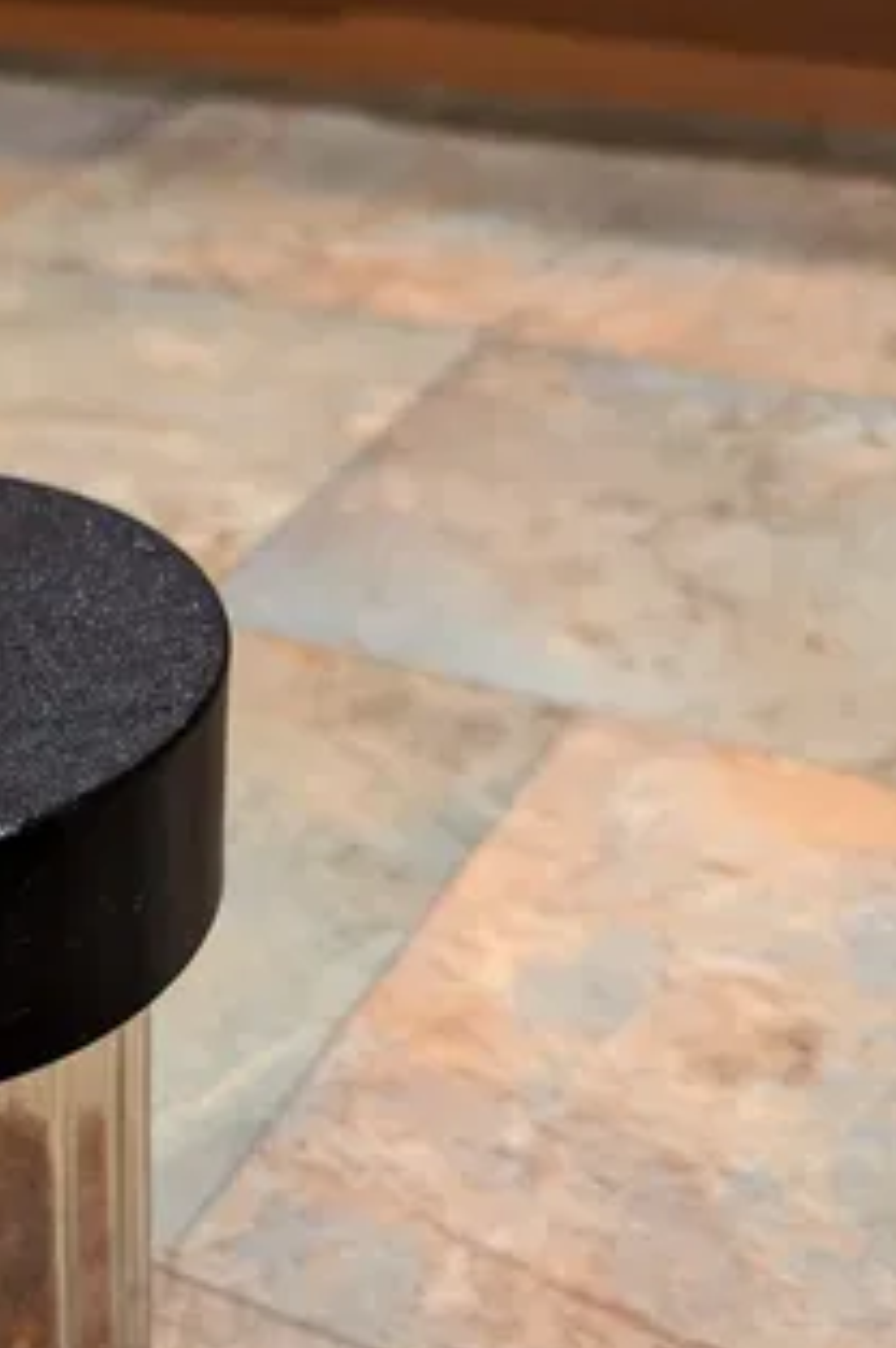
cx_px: -97
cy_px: 984
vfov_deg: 37.4
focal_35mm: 52
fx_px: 1945
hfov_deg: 24.2
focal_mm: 5.43
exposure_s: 1/24
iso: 690
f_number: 1.89
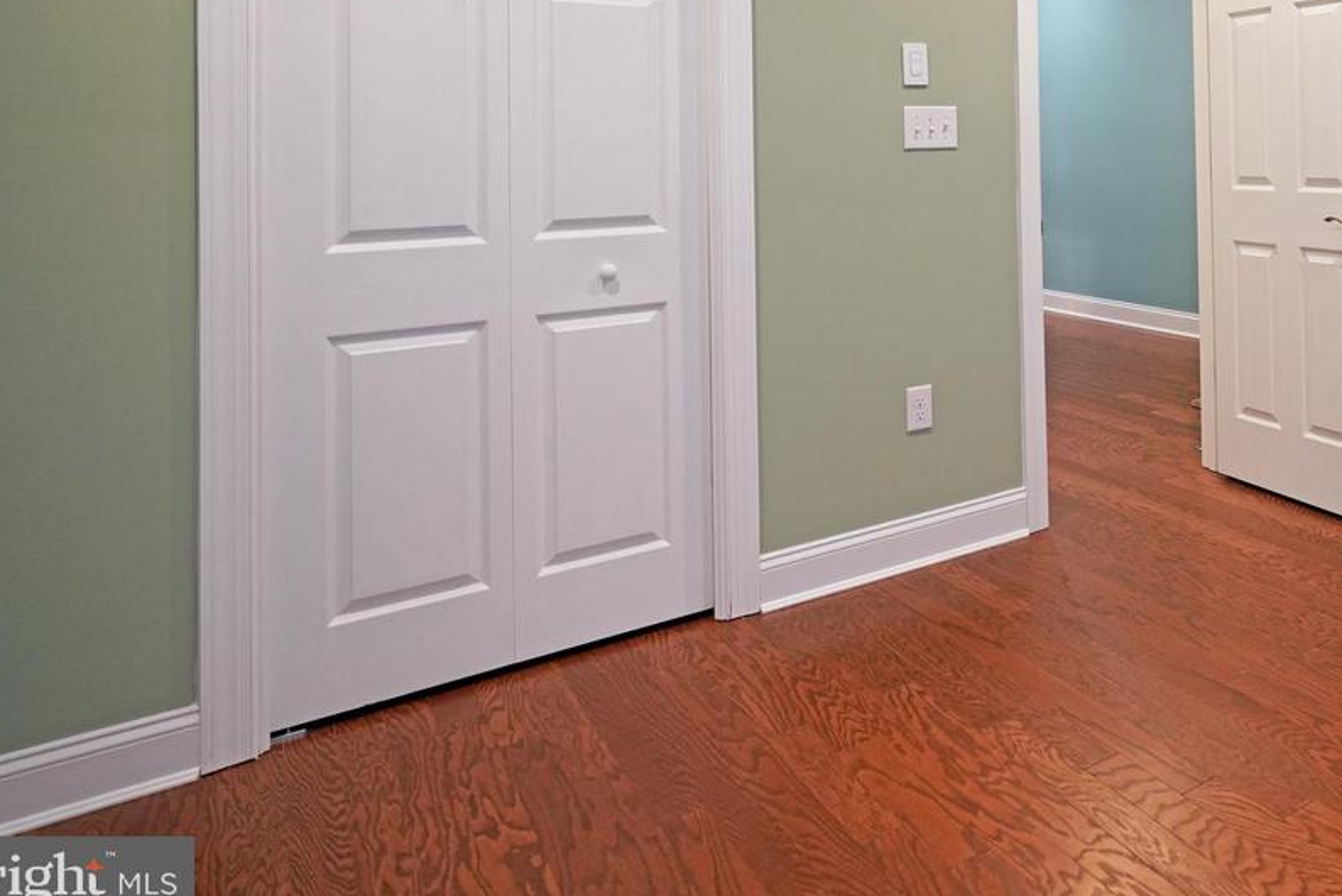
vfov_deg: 41.8
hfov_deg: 56.9
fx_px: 1081
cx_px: 1148
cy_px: 112
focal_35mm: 29
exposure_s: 1/160
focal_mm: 16
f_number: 2.8
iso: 1600
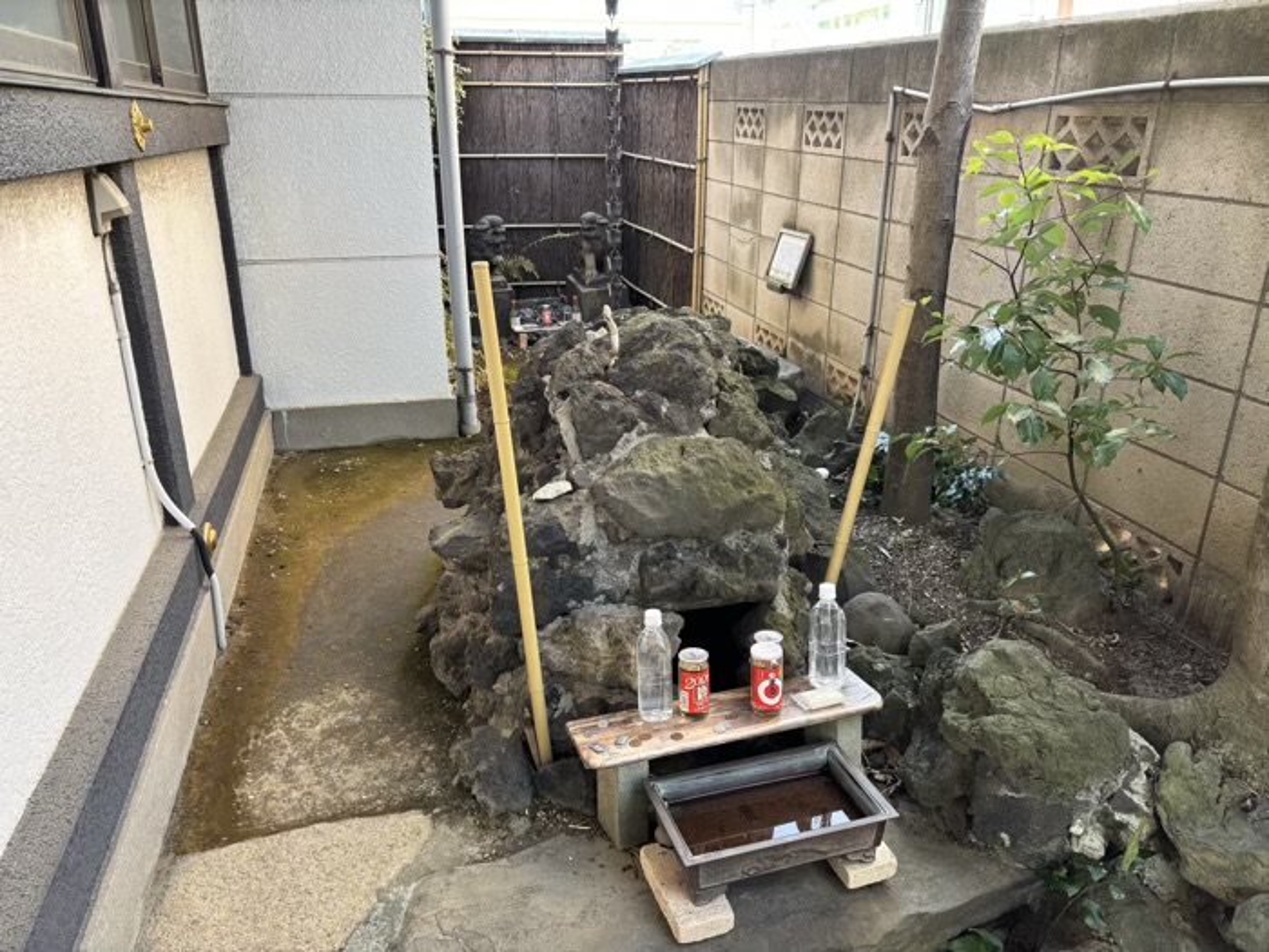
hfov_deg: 67.3
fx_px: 953
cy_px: 476
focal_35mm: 26
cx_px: 634
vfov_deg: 53.1
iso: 64
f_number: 1.6
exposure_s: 1/121
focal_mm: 5.96
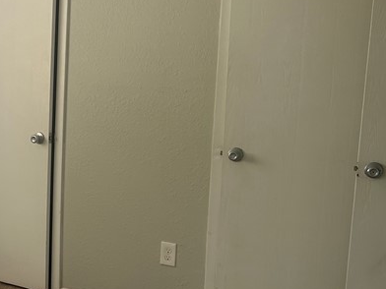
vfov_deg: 21.5
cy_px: 192
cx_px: -54
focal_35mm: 68
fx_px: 758
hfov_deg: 26.0
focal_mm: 5.7
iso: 40
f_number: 1.5
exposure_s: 1/225
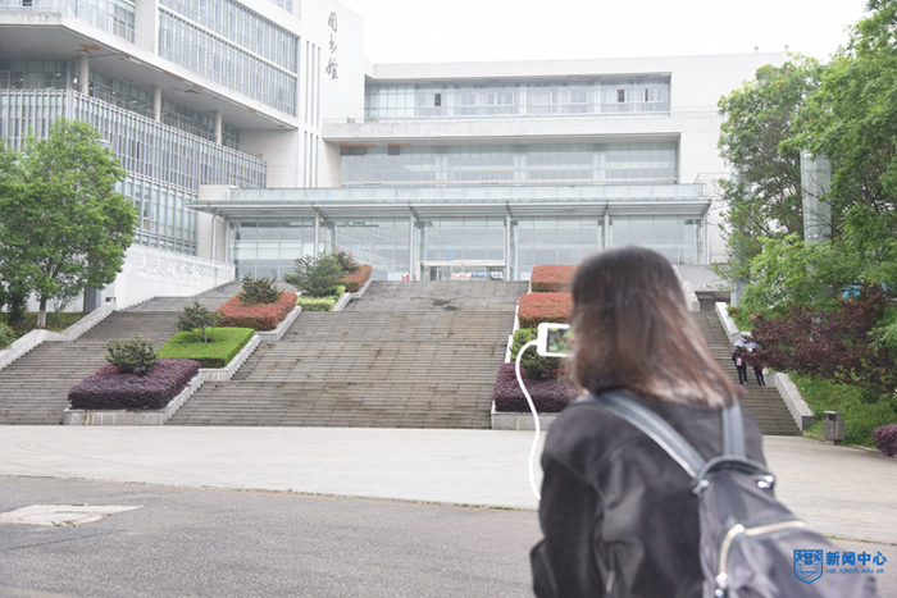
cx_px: 448
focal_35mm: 44
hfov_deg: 44.5
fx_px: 1096
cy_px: 299
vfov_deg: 30.5
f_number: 4.5
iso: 1000
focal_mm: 44
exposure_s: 1/250
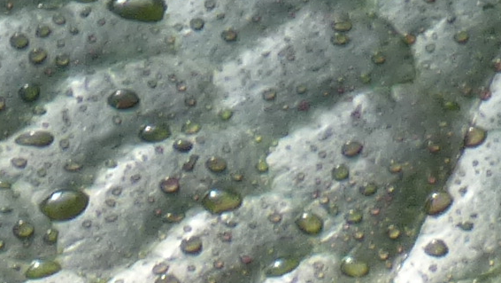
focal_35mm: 906
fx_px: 12041
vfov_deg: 1.3
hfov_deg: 2.4
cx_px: 444
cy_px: 439
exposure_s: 1/160
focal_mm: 19.4
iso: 100
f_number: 5.3
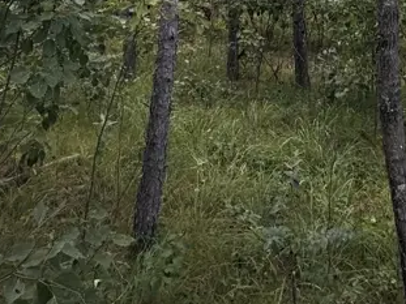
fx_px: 633
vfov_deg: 20.1
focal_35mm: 54
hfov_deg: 34.9
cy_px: -234
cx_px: 299
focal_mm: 2.22
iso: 40
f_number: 2.2
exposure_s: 1/138
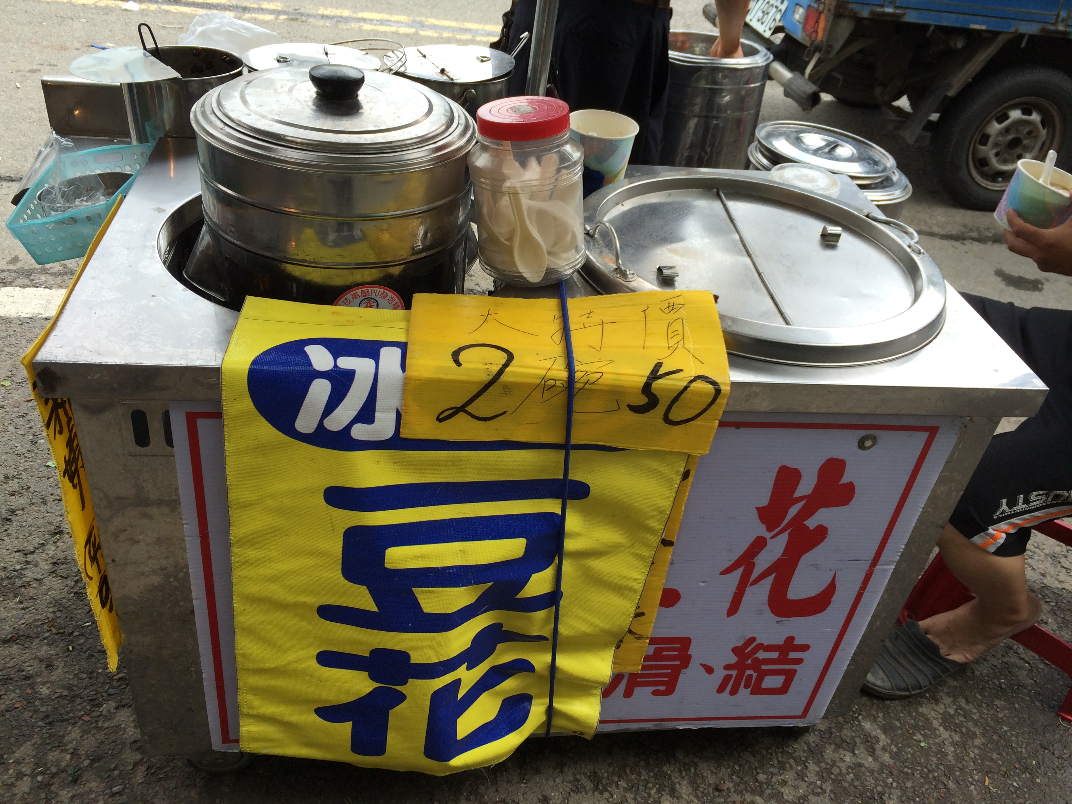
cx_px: 536
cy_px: 402
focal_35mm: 30
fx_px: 929
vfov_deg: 46.8
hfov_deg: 60.0
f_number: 2.2
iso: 32
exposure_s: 1/394
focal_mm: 4.12
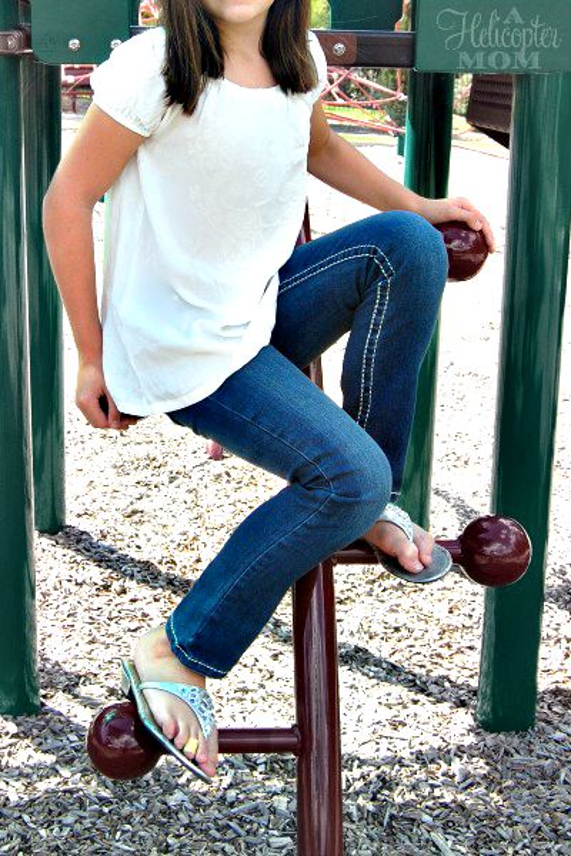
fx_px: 928
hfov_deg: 34.2
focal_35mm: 39
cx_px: 286
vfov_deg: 49.6
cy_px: 428
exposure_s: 1/250
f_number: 8
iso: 200
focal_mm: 26
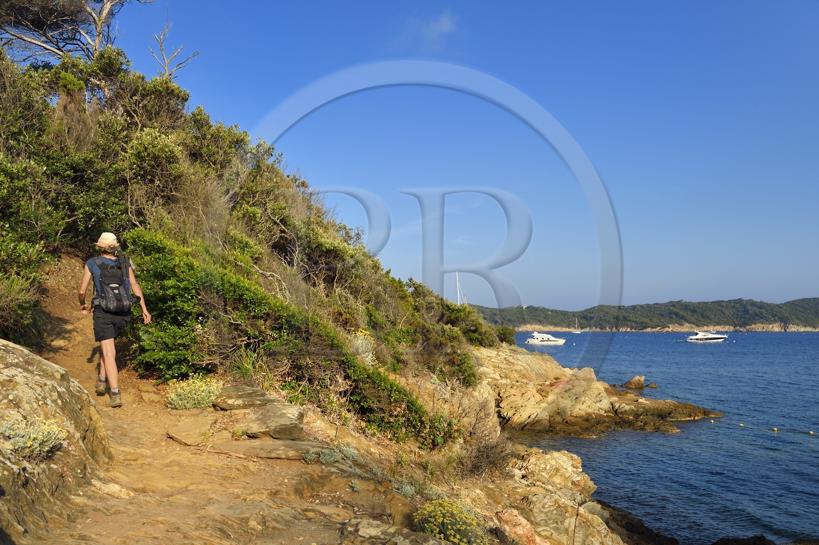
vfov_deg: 43.6
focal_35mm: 30
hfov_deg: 62.0
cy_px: 272
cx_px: 410
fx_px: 682
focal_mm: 30
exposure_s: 1/640
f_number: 9
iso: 200
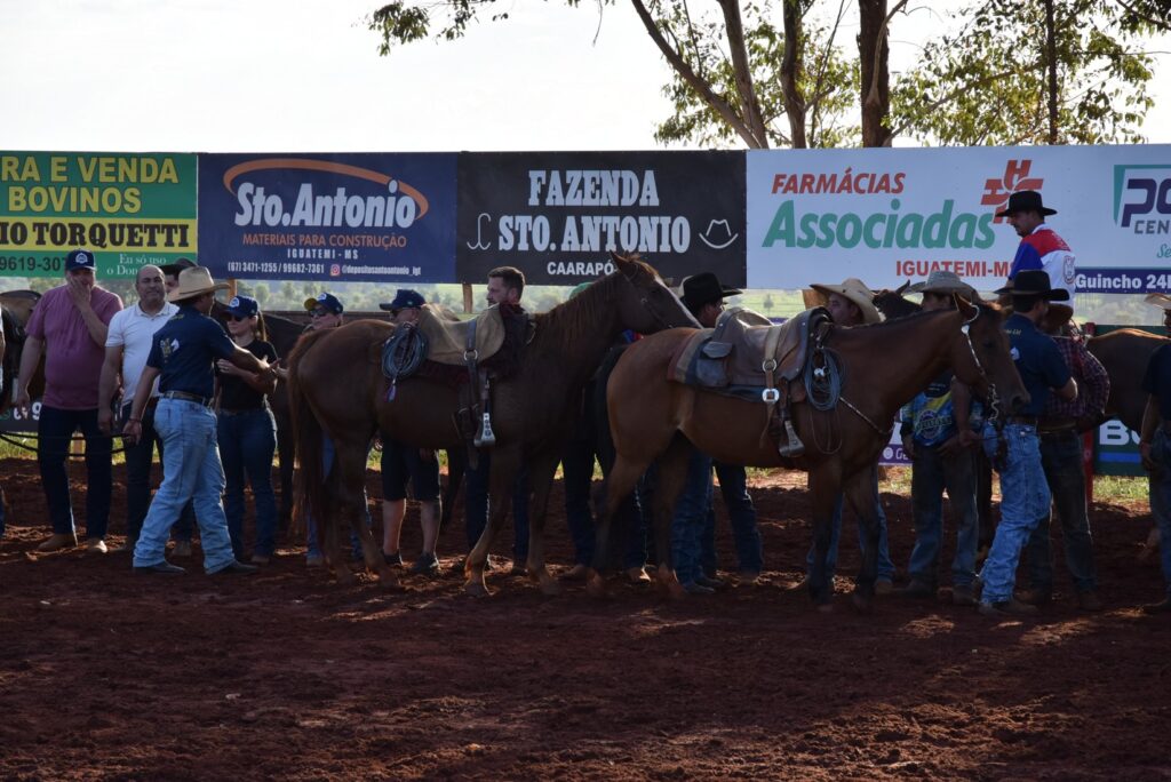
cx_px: 586
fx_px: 3417
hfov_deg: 19.4
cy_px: 391
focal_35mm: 105
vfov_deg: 13.1
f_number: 7.1
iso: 400
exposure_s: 1/800
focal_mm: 70
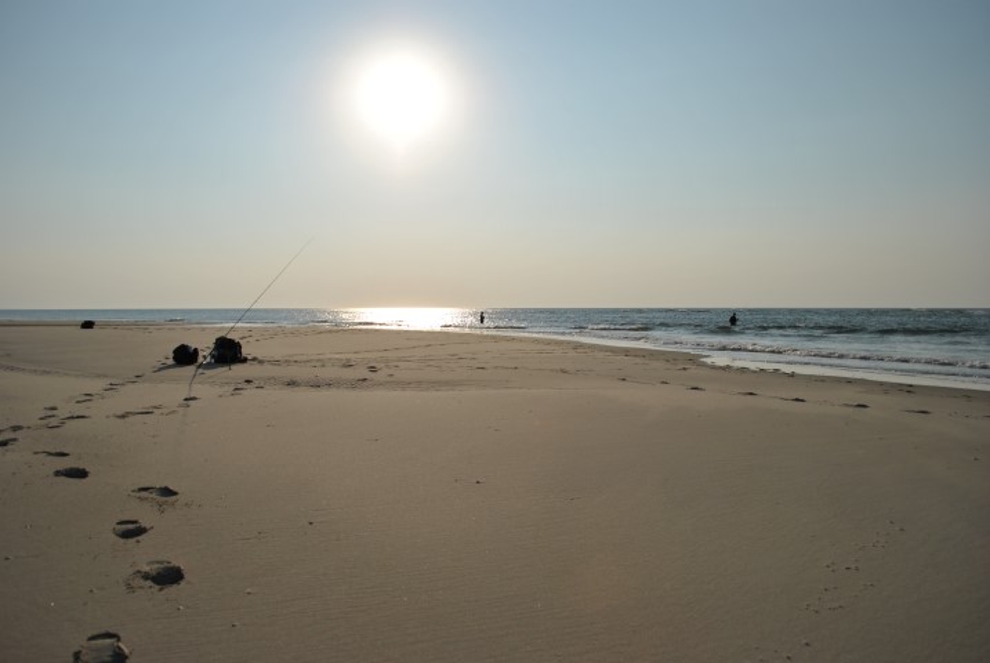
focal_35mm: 27
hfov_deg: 67.3
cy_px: 332
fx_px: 743
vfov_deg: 48.1
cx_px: 495
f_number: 4
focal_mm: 18
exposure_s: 1/4000
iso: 100
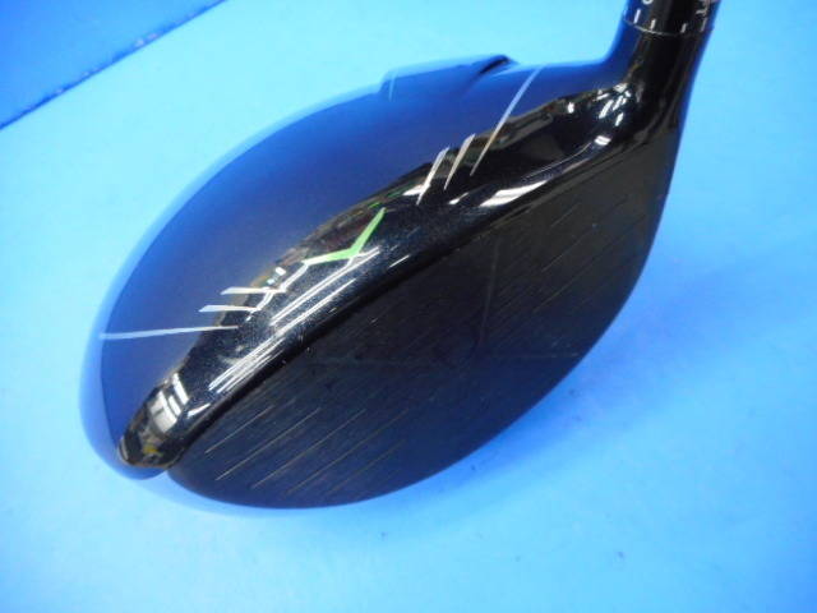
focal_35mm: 25
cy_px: 306
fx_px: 590
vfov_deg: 54.9
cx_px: 408
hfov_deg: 69.4
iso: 400
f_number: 3.7
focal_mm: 4.5
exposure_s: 1/30
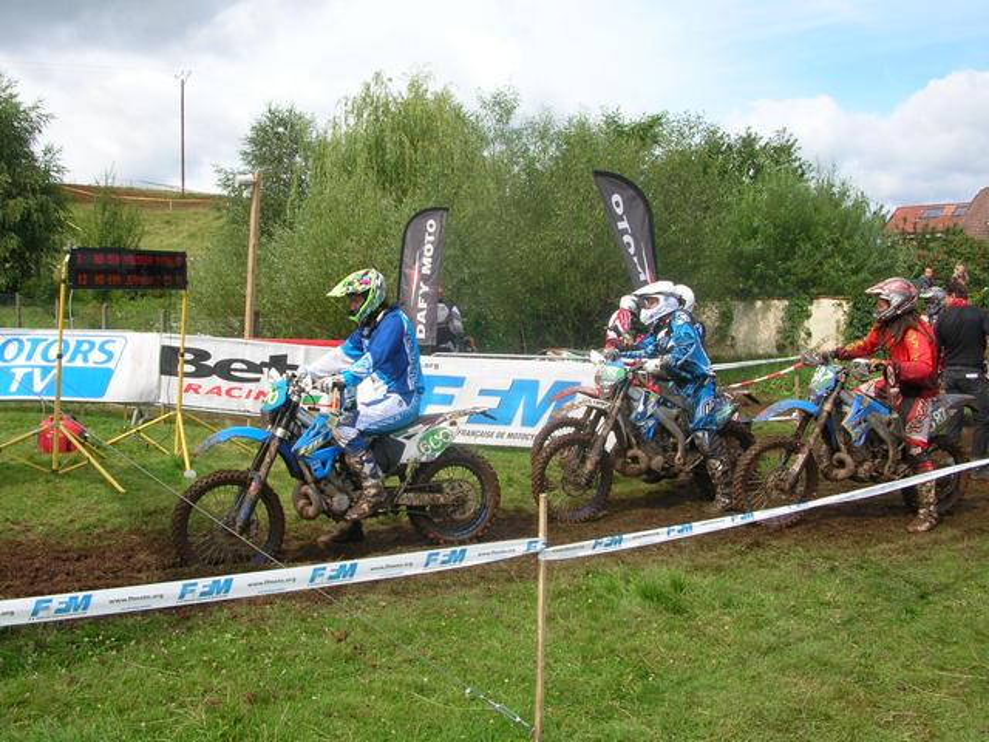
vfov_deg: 40.7
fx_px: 1000
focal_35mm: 35
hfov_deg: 52.6
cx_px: 494
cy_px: 371
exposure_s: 1/168
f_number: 5.6
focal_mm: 5.8
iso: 50
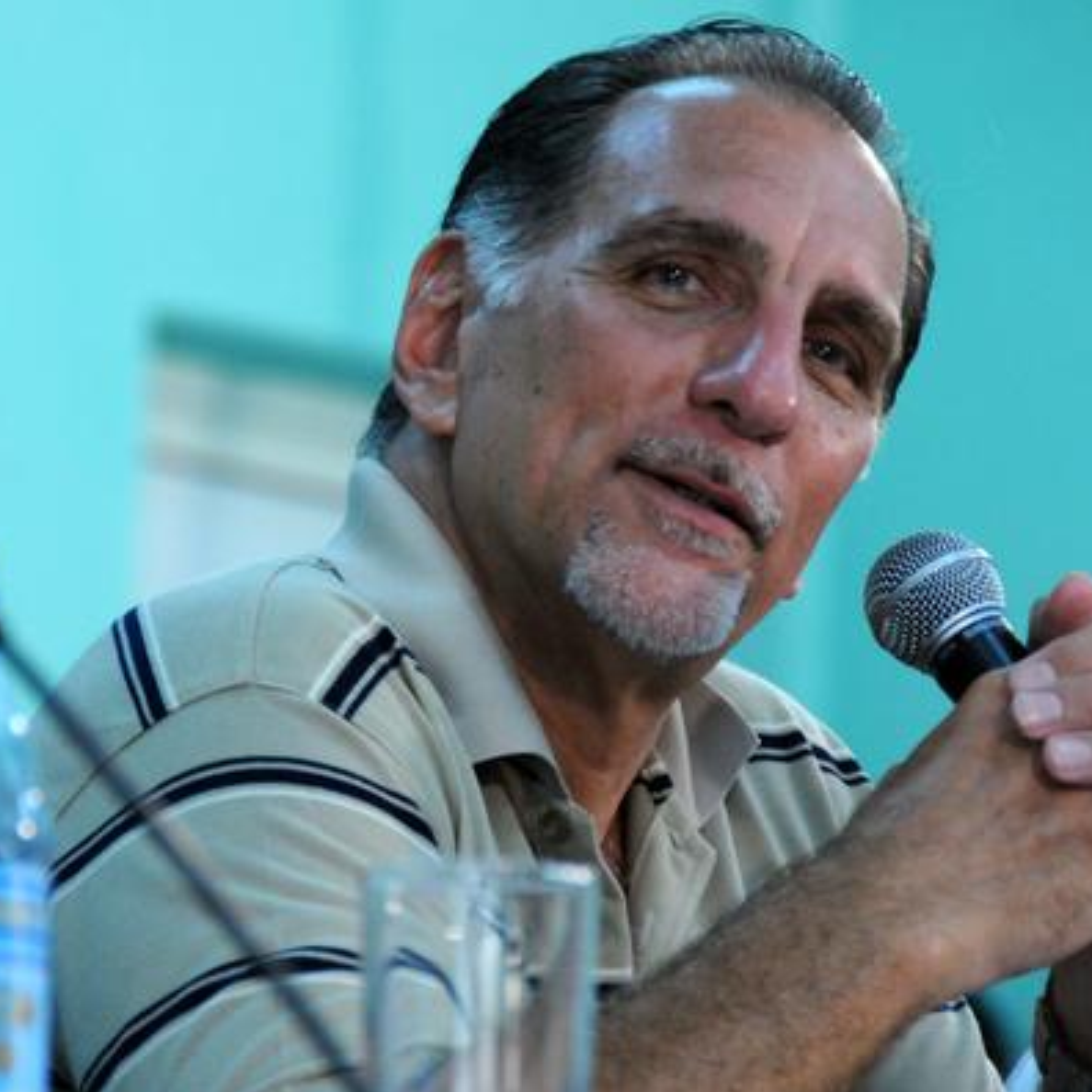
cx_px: 576
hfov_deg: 5.3
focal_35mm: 328
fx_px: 11706
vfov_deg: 5.3
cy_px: 547
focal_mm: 170
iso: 1600
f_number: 5.6
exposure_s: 1/50
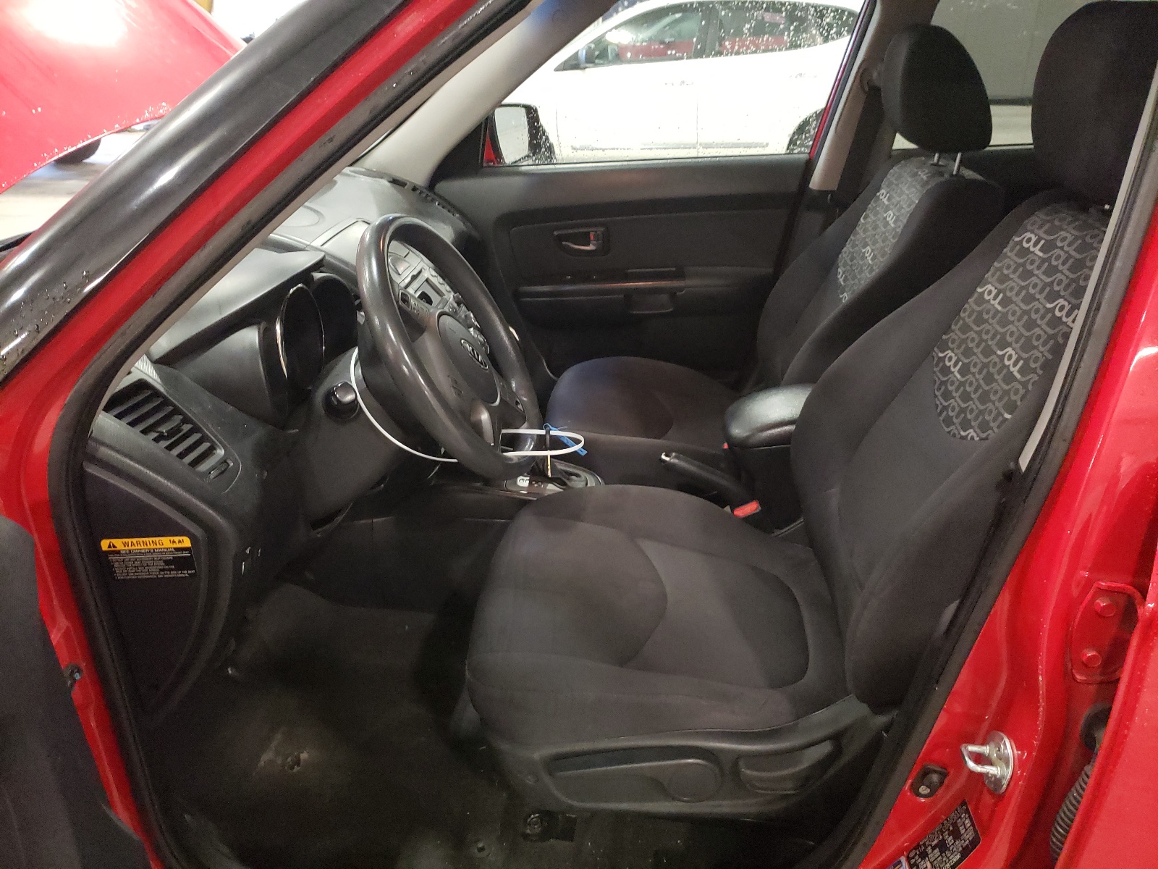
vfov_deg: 53.1
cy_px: 434
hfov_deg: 67.3
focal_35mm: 26
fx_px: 870
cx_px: 579
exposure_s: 1/24
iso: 647
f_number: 1.5
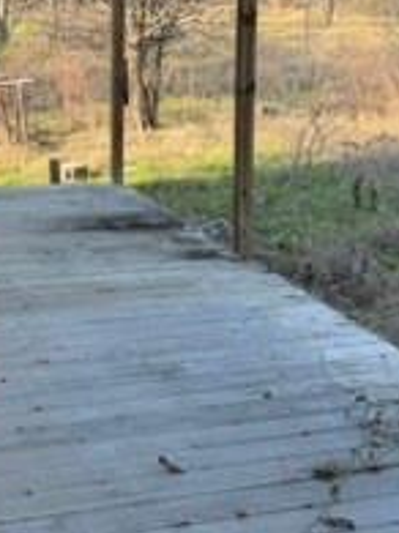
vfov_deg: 31.4
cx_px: 49
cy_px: 66
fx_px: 908
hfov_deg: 24.2
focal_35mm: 59
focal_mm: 6.76
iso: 80
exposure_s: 1/518
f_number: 1.78
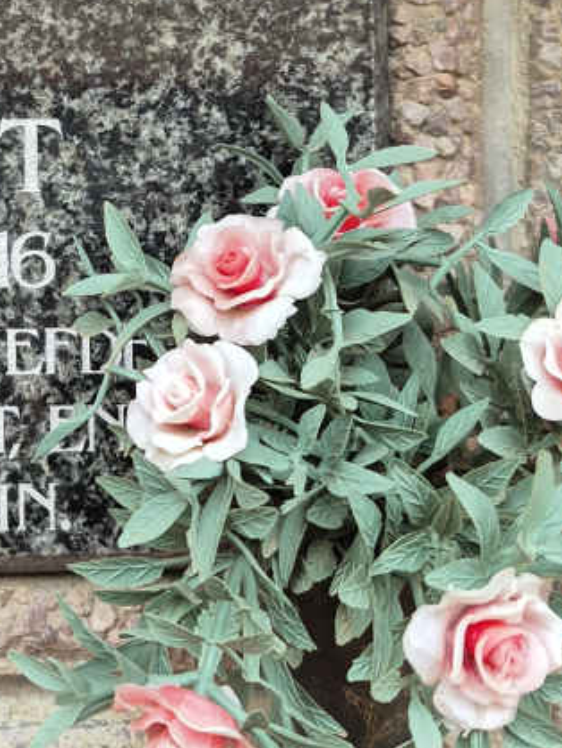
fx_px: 1427
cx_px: -23
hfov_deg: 21.4
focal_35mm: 66
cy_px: 147
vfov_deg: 28.7
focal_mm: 5.4
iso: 100
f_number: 1.8
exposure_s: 1/180
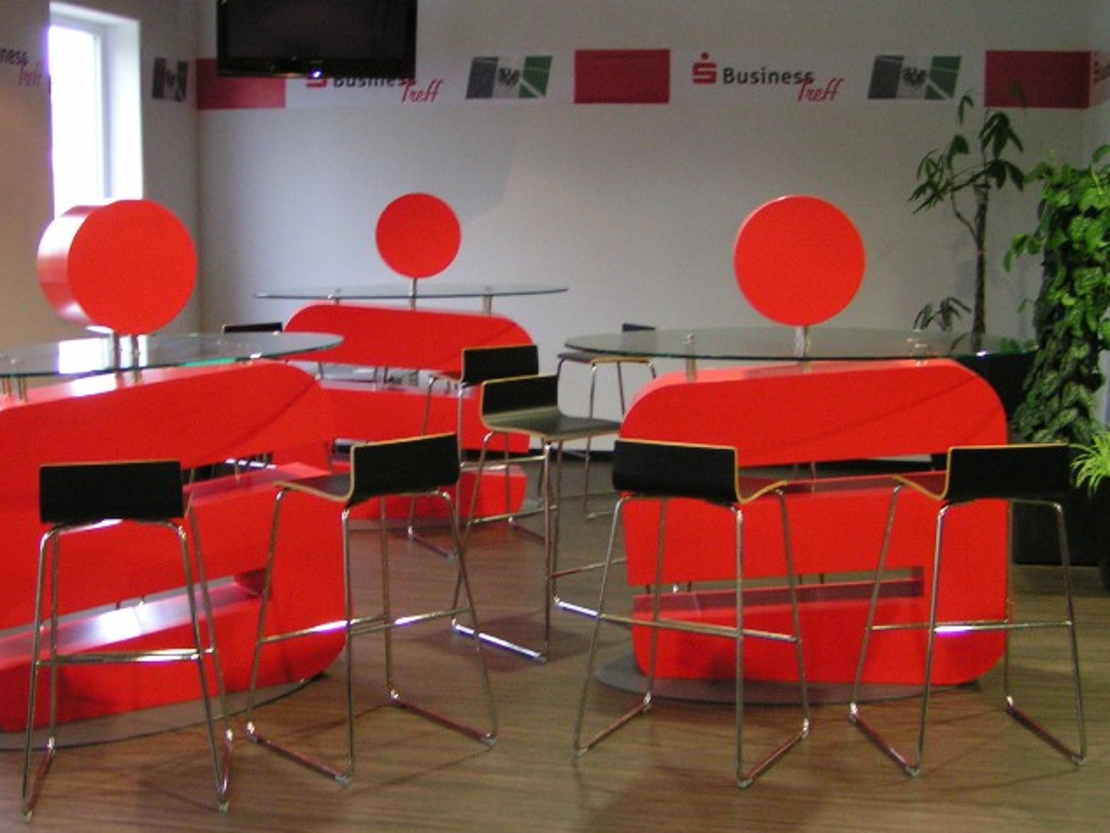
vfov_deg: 30.3
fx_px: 1539
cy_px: 395
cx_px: 466
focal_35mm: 48
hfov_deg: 39.5
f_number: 2.8
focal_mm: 5.8
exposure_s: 1/10
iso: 200
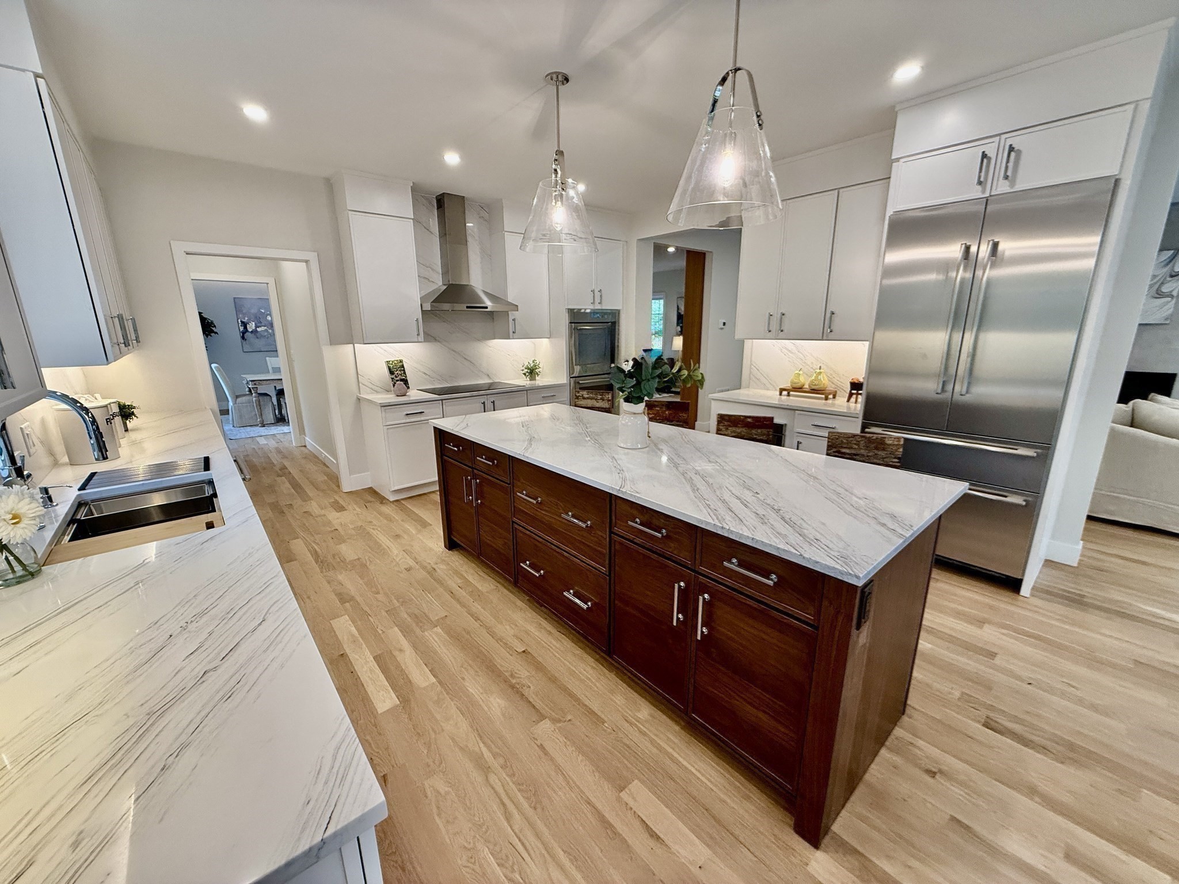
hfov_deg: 102.1
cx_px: 590
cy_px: 442
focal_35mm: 14
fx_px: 477
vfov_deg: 85.7
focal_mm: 2.22
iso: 160
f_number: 2.2
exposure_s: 1/120
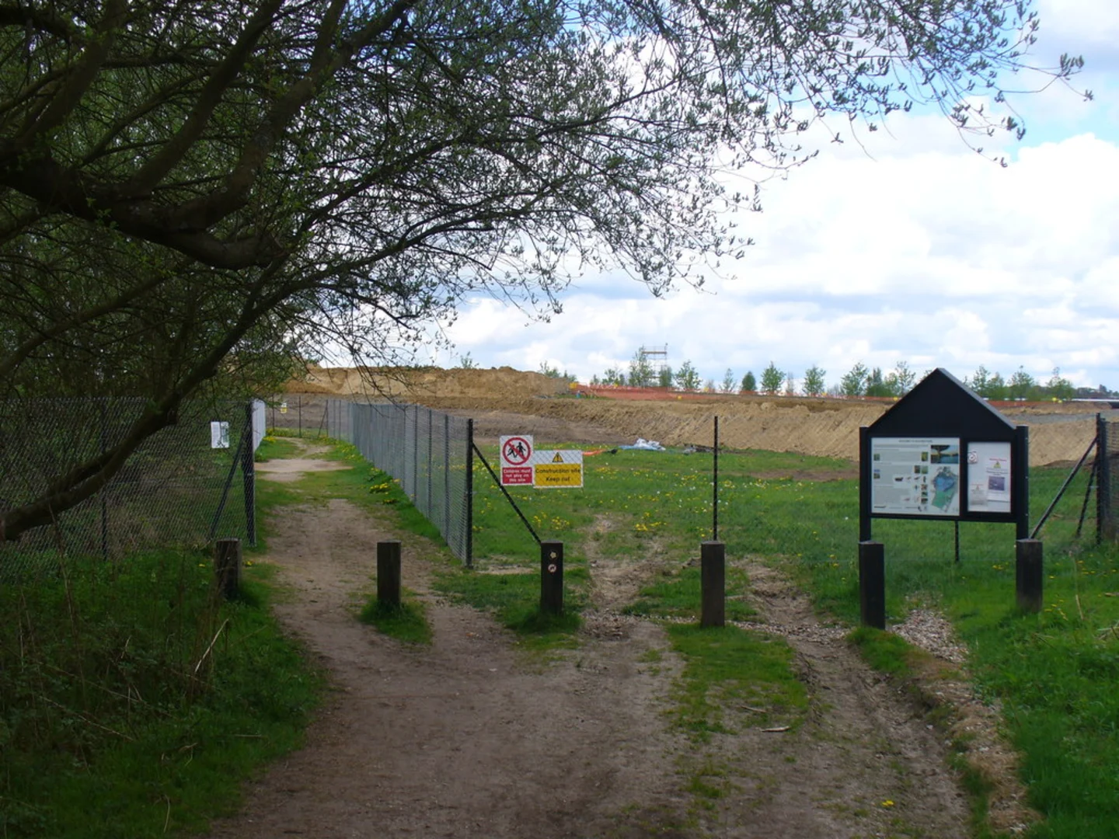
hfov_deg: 39.7
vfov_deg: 30.3
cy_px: 420
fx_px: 1552
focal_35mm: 48
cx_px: 560
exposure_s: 1/160
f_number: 6
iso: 80
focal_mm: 7.9
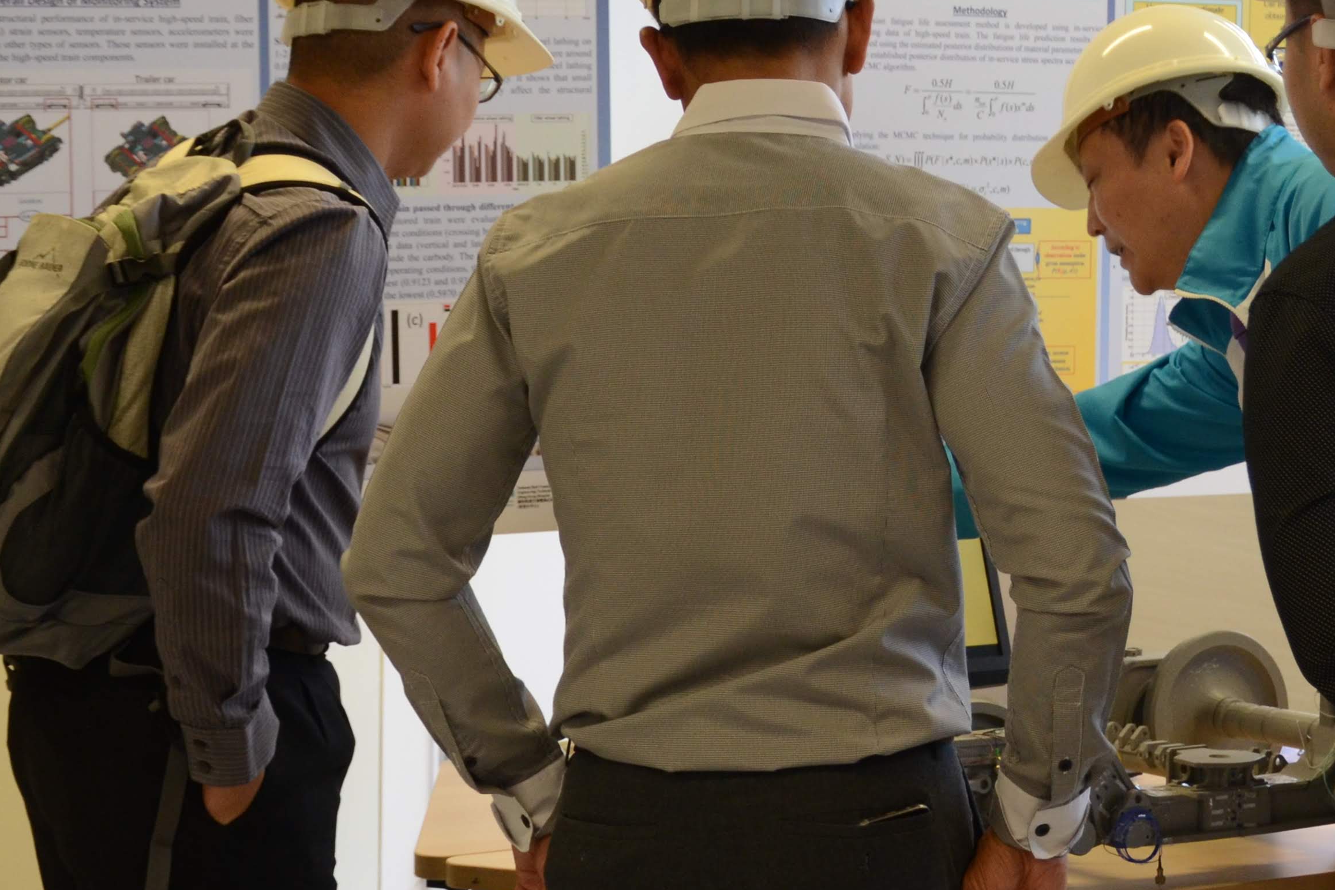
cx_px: 931
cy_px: 203
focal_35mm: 102
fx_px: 3782
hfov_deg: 19.9
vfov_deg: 13.4
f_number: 5
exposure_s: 1/100
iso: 800
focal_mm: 32
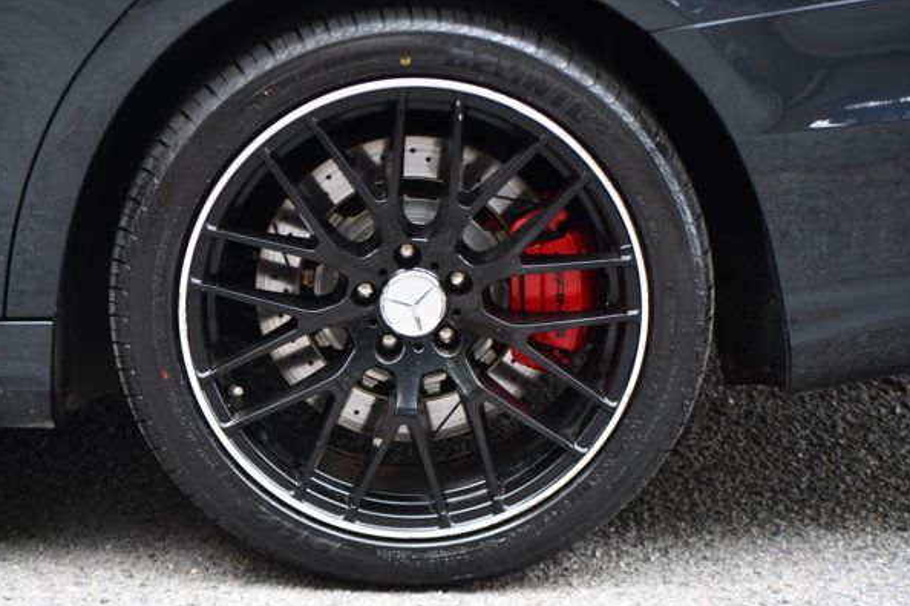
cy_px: 288
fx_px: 3513
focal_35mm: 139
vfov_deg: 9.9
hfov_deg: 14.8
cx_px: 424
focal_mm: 86
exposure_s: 1/160
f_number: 4.8
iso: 800
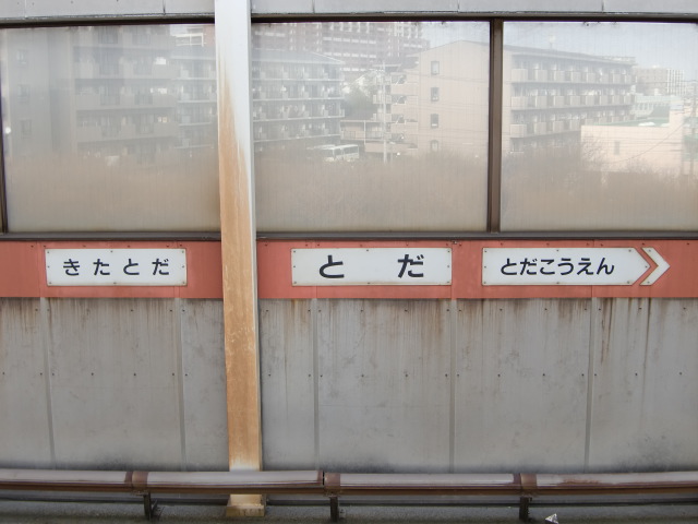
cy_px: 262
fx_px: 928
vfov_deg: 31.5
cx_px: 349
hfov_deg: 41.2
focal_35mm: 46
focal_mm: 8.2
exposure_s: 1/200
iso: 64
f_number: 3.3
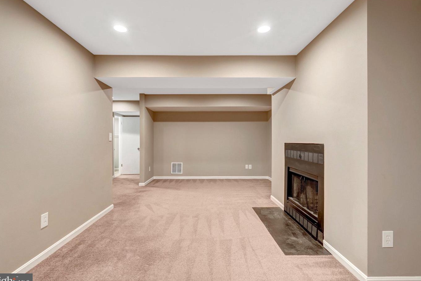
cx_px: 208
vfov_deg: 70.4
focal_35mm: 17
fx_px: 199
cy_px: 140
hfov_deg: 93.3
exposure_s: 1/8
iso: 1250
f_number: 8
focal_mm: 16
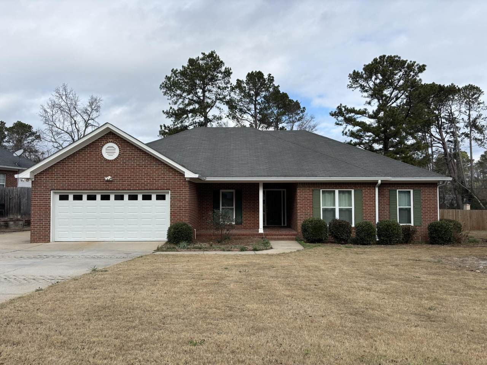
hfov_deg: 67.3
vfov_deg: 53.1
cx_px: 244
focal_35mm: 26
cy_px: 182
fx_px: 366
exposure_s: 1/2571
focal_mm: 5.96
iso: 50
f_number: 1.6
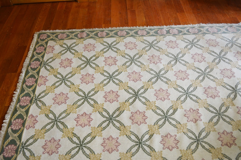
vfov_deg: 40.0
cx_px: 120
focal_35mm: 33
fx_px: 221
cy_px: 80
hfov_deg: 57.2
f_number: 4
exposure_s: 1/60
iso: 640
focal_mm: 22
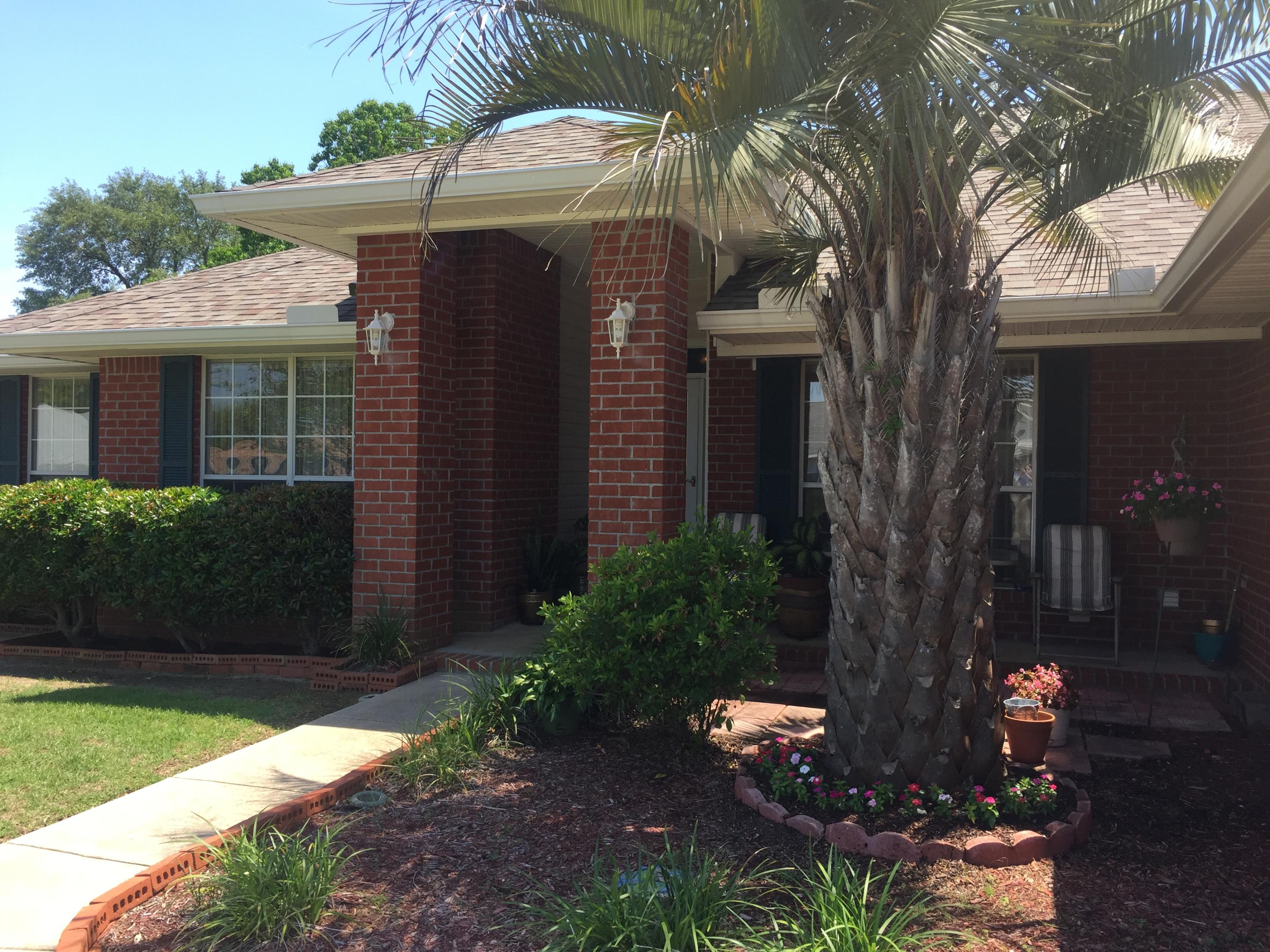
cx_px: 635
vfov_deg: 48.2
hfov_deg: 61.7
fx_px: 1064
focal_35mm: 29
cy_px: 476
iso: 32
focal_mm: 4.15
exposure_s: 1/618
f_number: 2.2
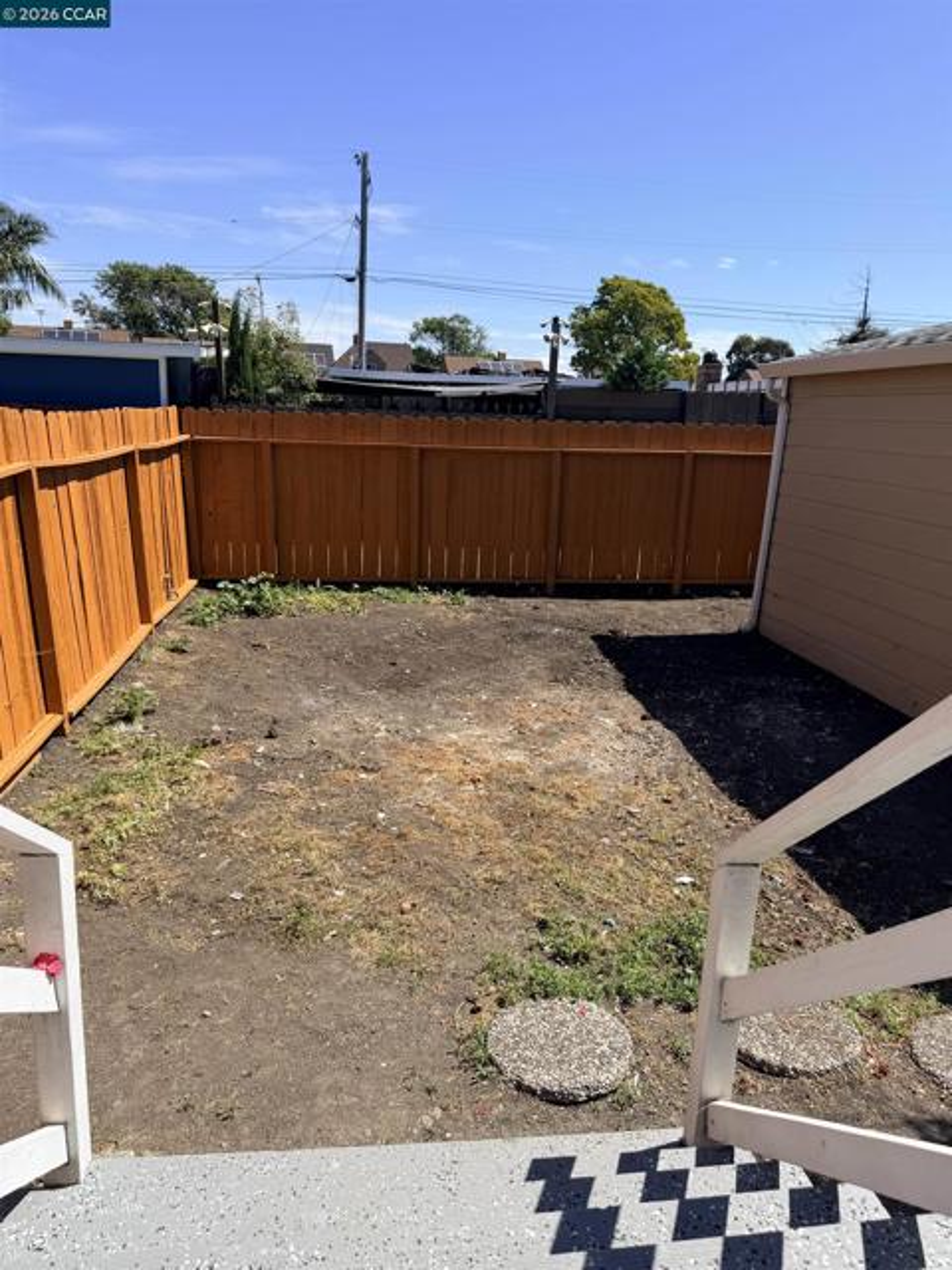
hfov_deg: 56.8
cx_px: 476
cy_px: 635
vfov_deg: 71.6
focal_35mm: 24
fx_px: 880
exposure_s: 1/4167
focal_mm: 6.76
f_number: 1.78
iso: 80
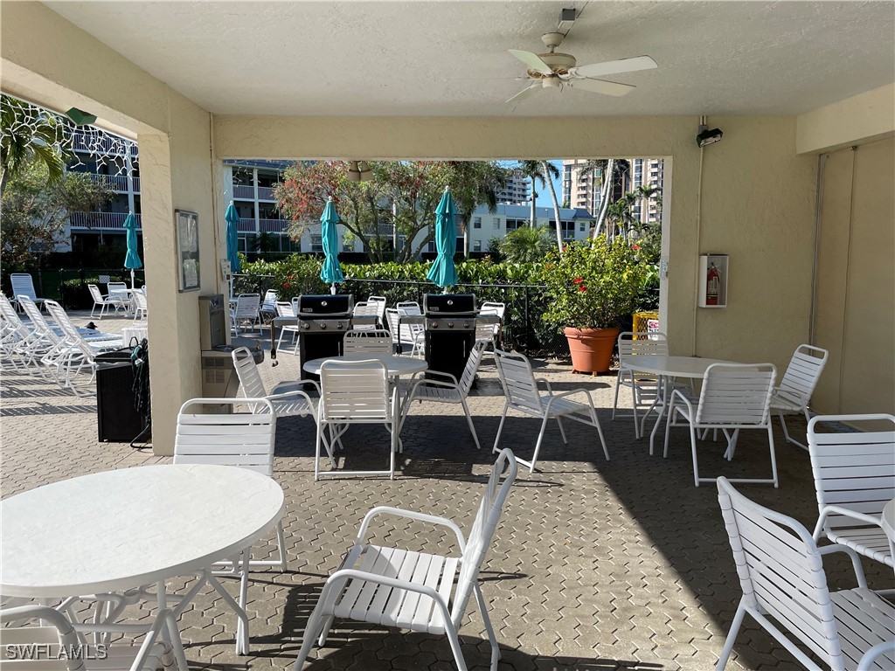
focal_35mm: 26
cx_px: 448
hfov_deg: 67.3
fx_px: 672
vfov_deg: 53.1
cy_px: 336
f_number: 1.6
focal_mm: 4.2
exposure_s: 1/2257
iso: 32
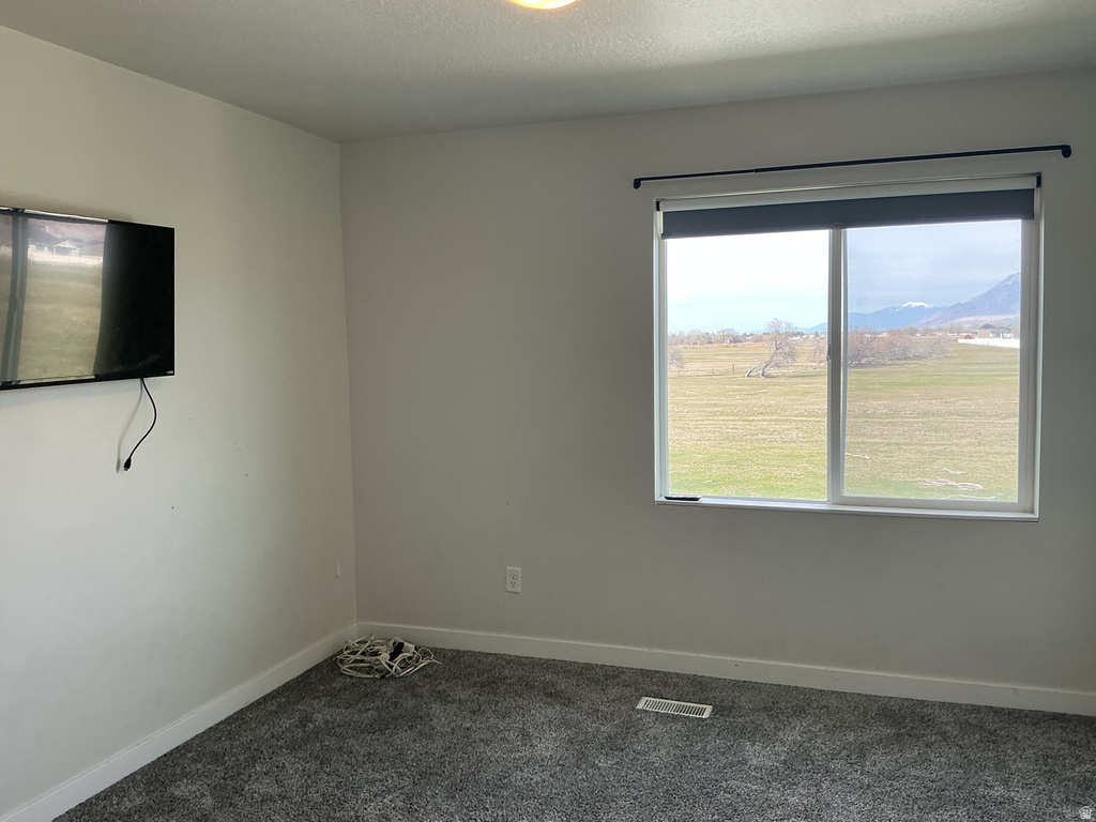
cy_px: 411
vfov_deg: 48.2
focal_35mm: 29
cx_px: 548
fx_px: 918
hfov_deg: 61.7
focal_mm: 3
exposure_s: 1/140
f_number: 1.8
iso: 32
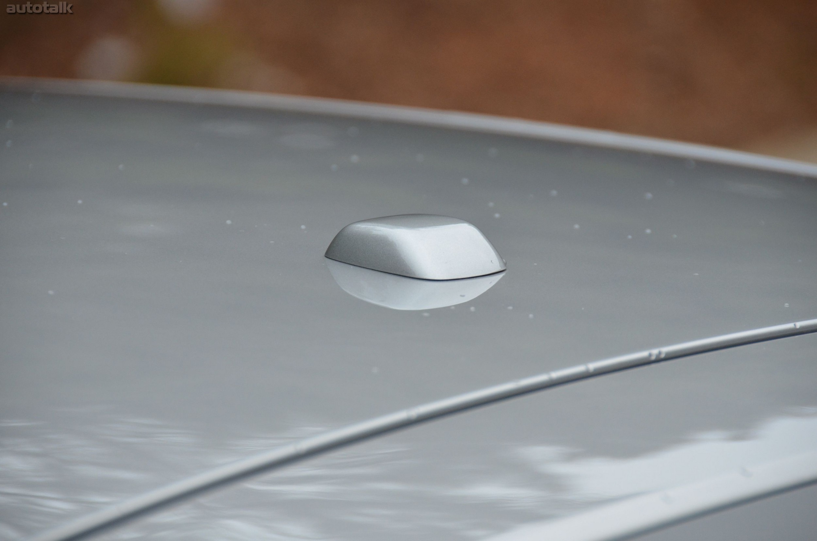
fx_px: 6794
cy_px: 270
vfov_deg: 4.6
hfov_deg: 6.9
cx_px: 408
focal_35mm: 300
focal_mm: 200
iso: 1100
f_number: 5.6
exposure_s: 1/500
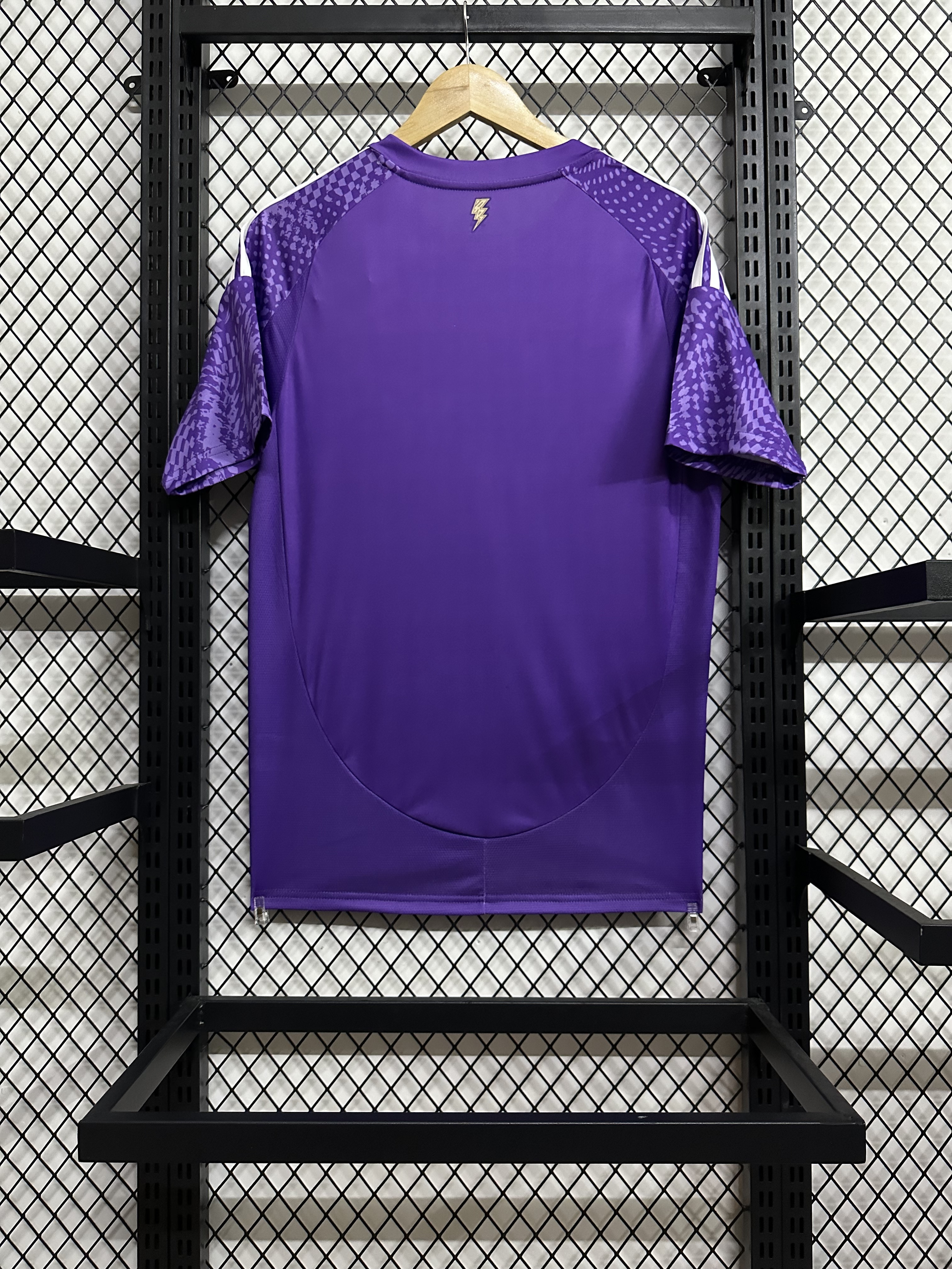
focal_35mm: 24
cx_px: 476
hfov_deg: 56.8
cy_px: 634
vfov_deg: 71.6
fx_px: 880
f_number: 1.78
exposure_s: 1/60
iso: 640
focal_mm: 6.86
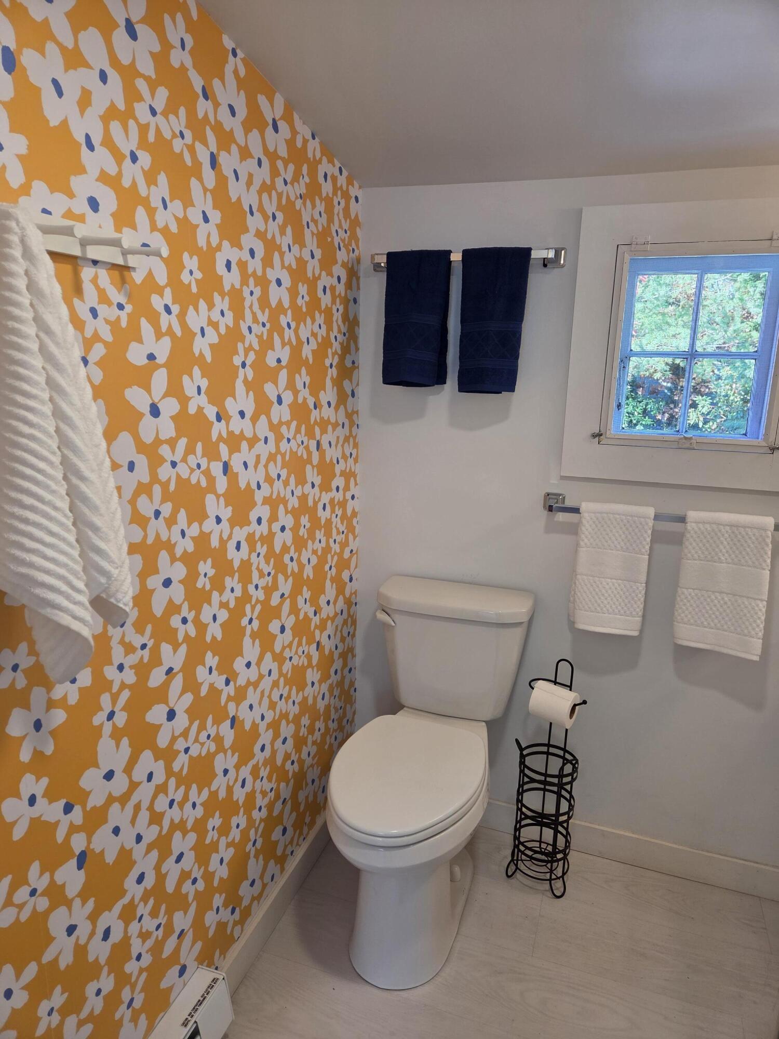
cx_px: 390
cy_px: 520
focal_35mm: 23
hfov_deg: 58.9
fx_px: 690
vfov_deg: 73.9
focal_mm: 5.4
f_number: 1.8
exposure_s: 1/120
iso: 100
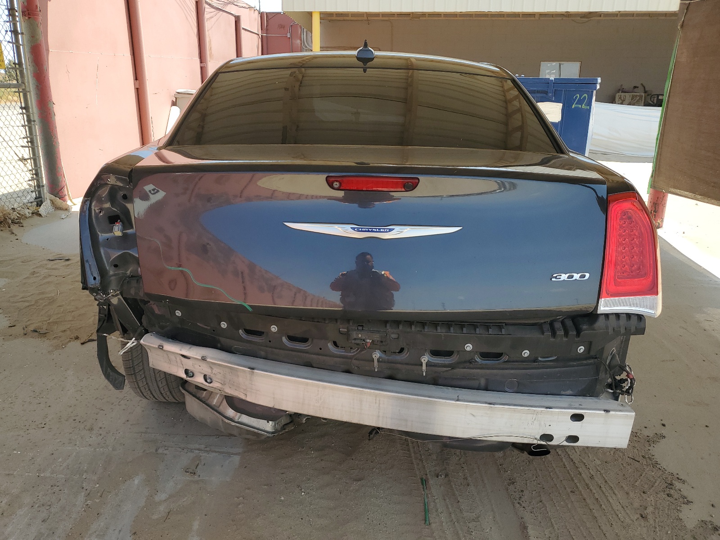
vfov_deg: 53.1
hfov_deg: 67.3
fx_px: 541
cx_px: 360
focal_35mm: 26
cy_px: 270
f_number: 1.5
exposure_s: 1/1250
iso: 50
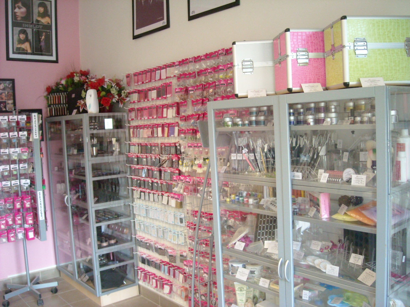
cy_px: 154
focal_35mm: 35
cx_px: 205
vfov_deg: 40.7
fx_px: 415
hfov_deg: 52.6
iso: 366
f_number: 2.8
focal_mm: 5.7
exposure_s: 1/60
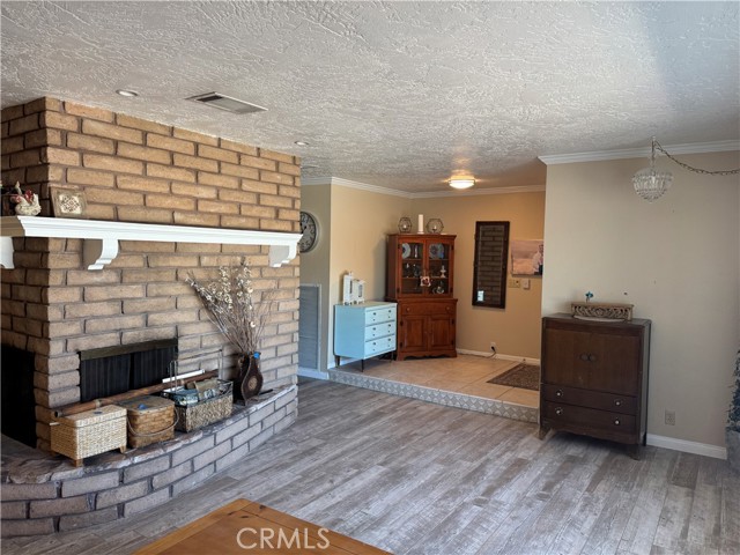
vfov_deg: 56.8
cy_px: 278
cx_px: 370
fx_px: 513
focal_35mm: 24
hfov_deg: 71.6
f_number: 1.78
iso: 200
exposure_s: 1/120
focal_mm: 6.76
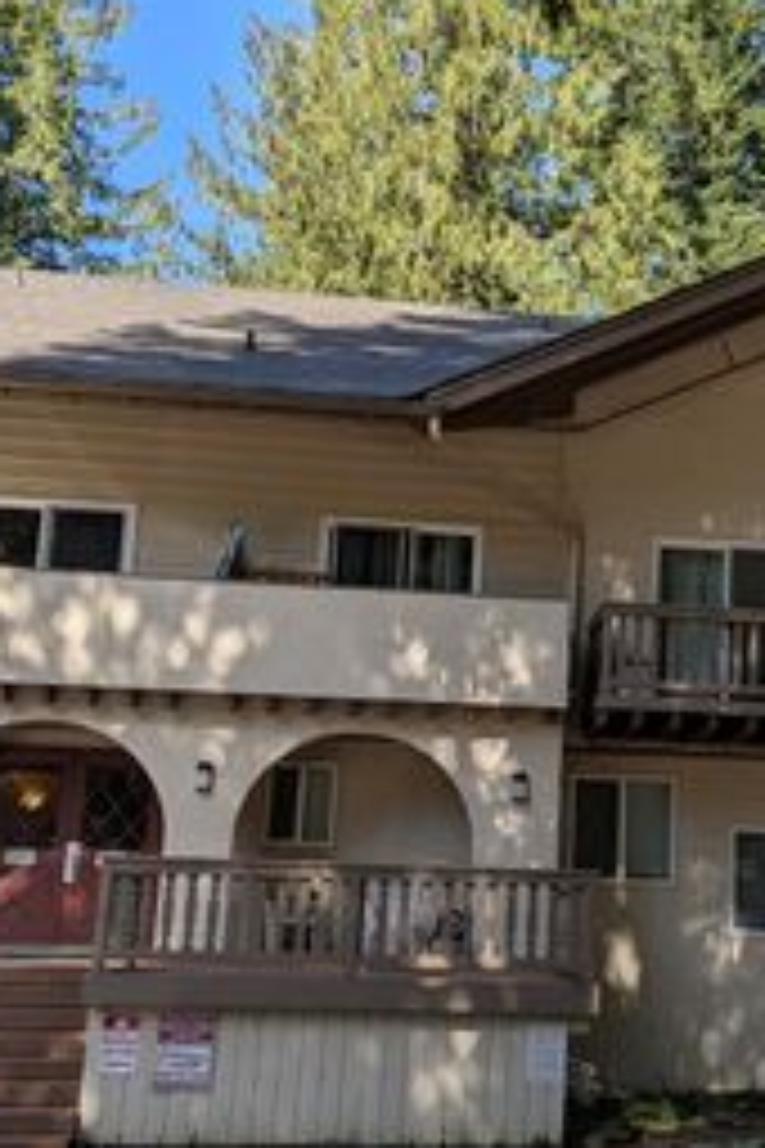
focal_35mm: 51
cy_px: 592
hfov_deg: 25.9
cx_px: 634
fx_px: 1625
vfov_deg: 38.9
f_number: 1.89
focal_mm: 5.43
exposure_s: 1/1205
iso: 42
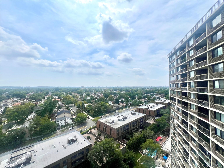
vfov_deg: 89.9
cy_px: 84
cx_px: 112
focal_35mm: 13
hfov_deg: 106.2
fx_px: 84
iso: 32
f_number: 1.8
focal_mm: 1.57
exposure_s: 1/3922
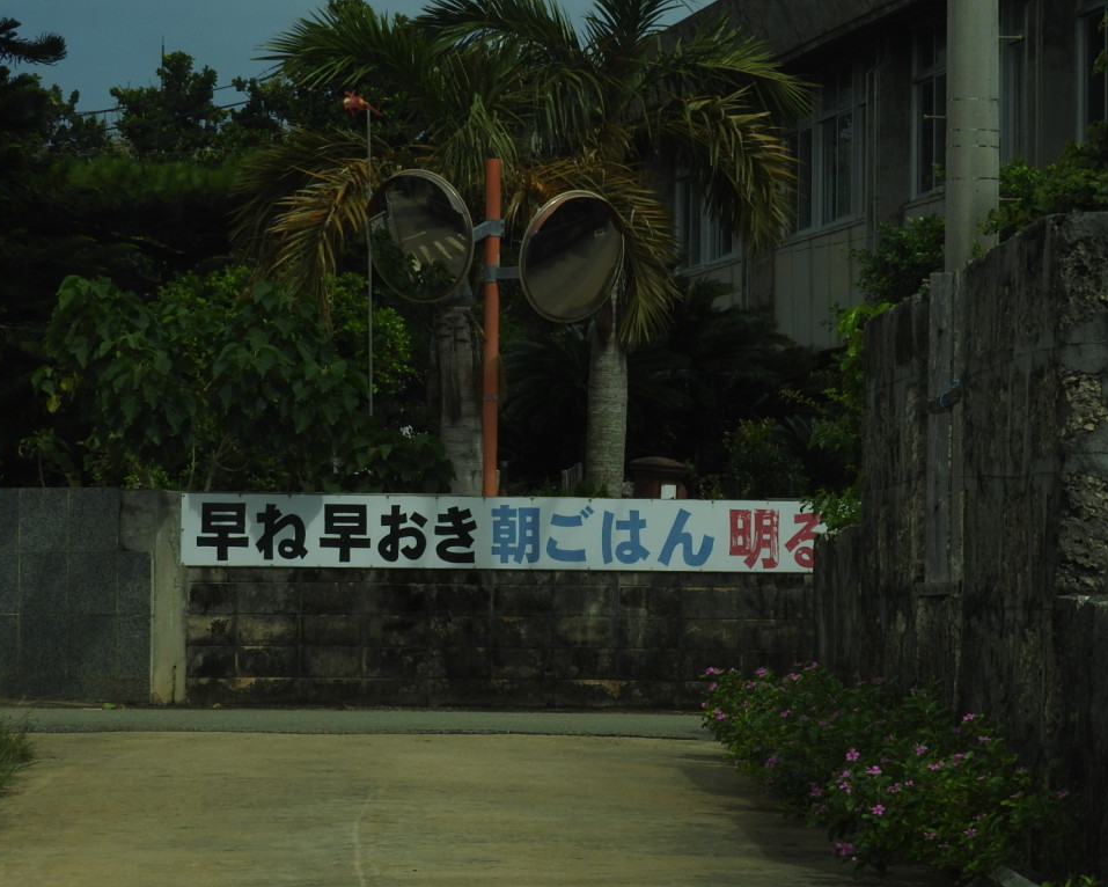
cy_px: 444
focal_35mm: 141
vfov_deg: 11.0
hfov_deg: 13.7
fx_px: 4625
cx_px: 546
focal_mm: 24.2
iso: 100
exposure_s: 1/1600
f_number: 5
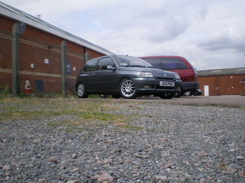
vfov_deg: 37.7
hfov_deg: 49.0
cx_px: 122
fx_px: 269
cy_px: 92
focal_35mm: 38
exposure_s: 1/320
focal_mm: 6.3
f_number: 4.6
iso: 64
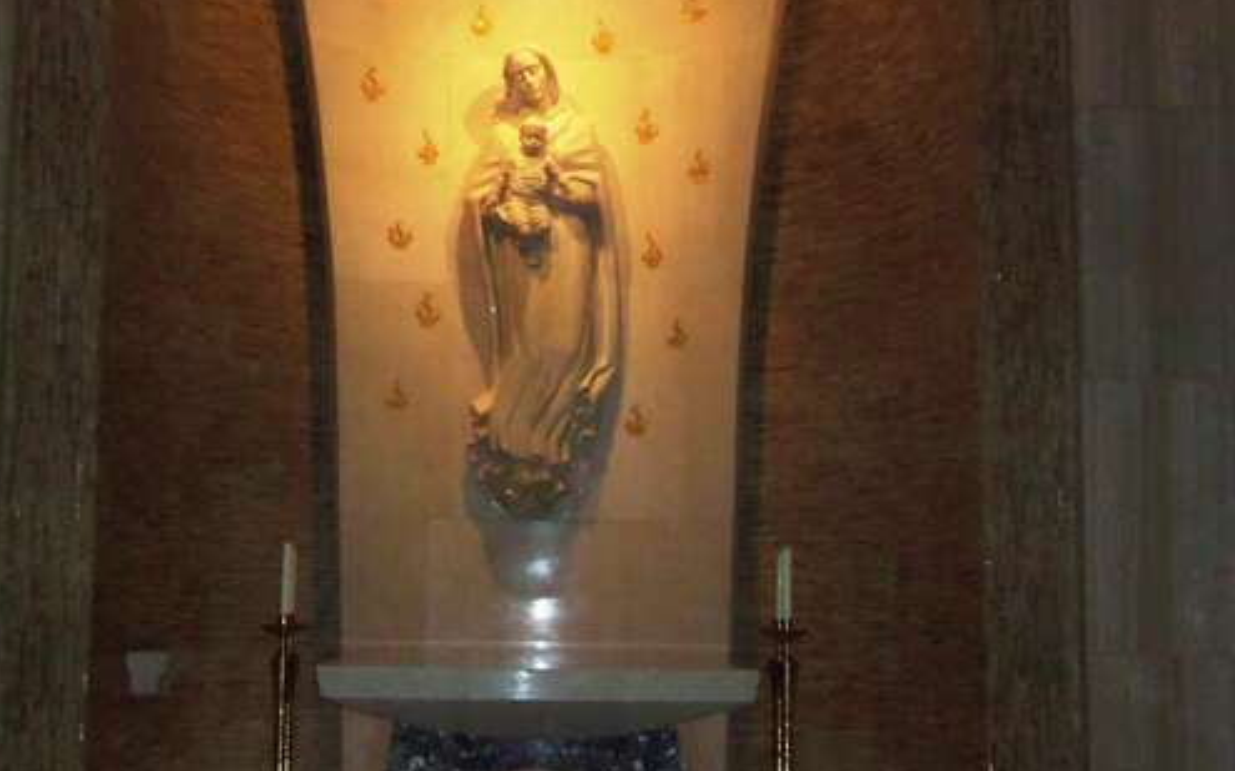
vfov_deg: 26.8
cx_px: 559
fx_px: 1615
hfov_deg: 41.8
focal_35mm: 48
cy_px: 454
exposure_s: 1/40
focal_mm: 5.1
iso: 400
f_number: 3.9
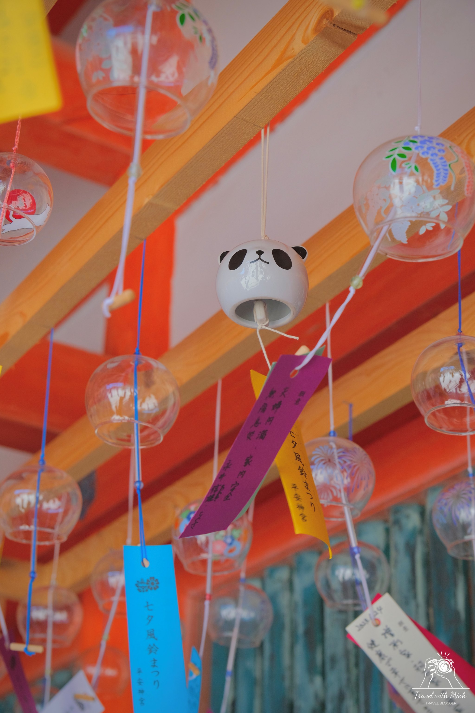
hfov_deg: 21.2
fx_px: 1267
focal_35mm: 64
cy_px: 356
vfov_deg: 31.4
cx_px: 238
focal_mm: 42.9
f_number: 5
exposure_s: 1/340
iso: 800
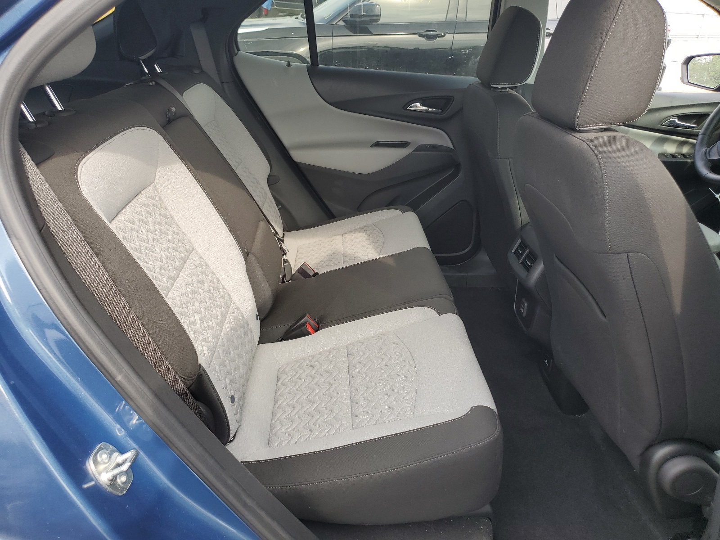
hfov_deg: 67.3
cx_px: 360
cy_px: 270
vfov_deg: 53.1
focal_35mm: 26
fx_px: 541
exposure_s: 1/294
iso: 50
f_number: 1.5
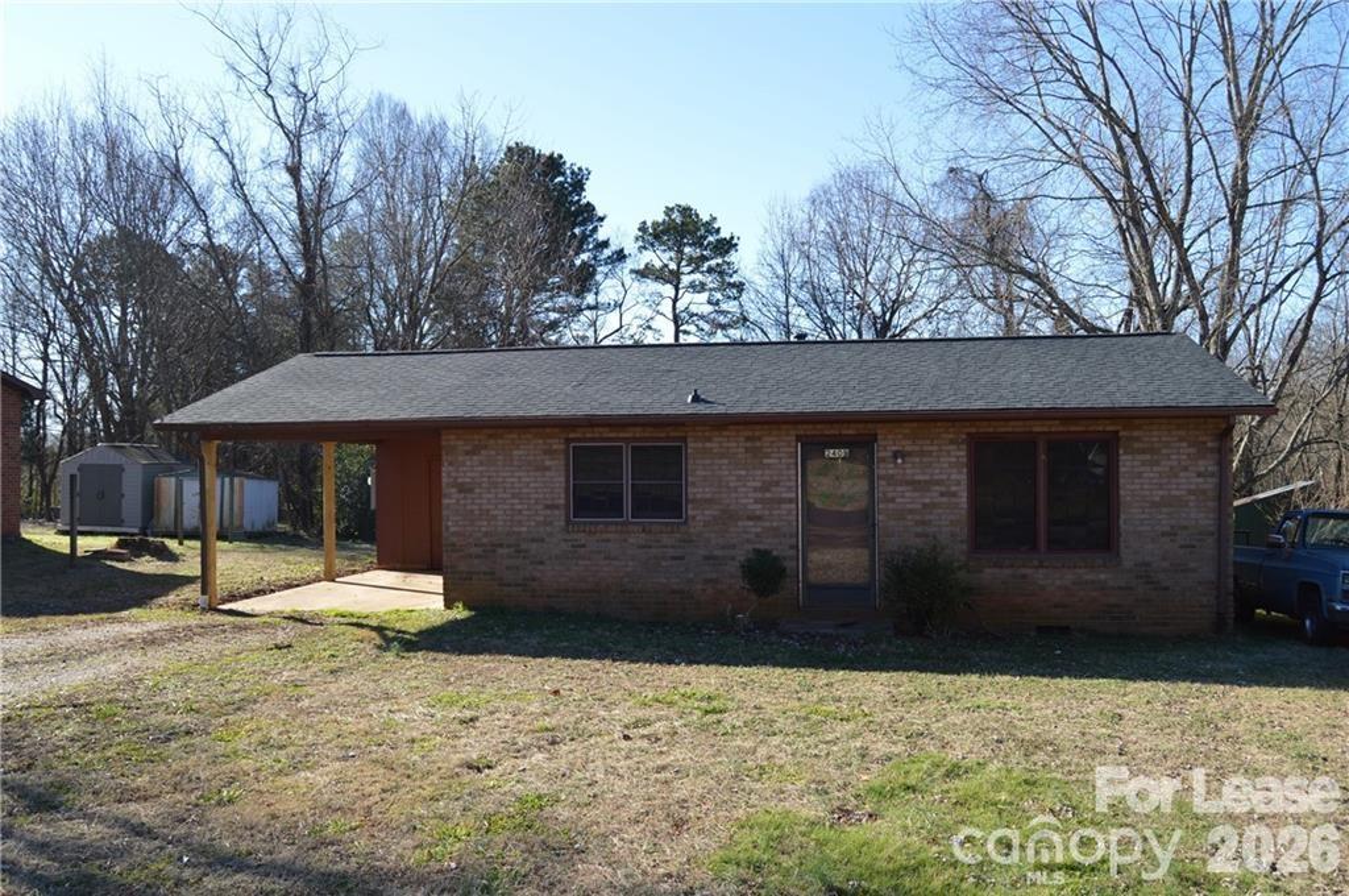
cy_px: 448
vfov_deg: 43.5
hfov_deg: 62.0
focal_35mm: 30
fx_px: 1123
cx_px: 674
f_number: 6.3
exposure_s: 1/160
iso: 100
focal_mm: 20
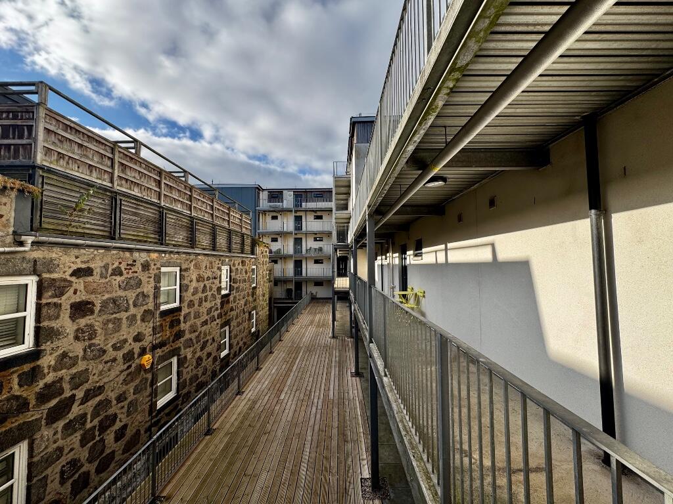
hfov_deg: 102.1
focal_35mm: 14
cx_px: 336
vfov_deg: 85.7
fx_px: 272
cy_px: 252
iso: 50
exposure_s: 1/812
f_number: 2.2
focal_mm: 2.22
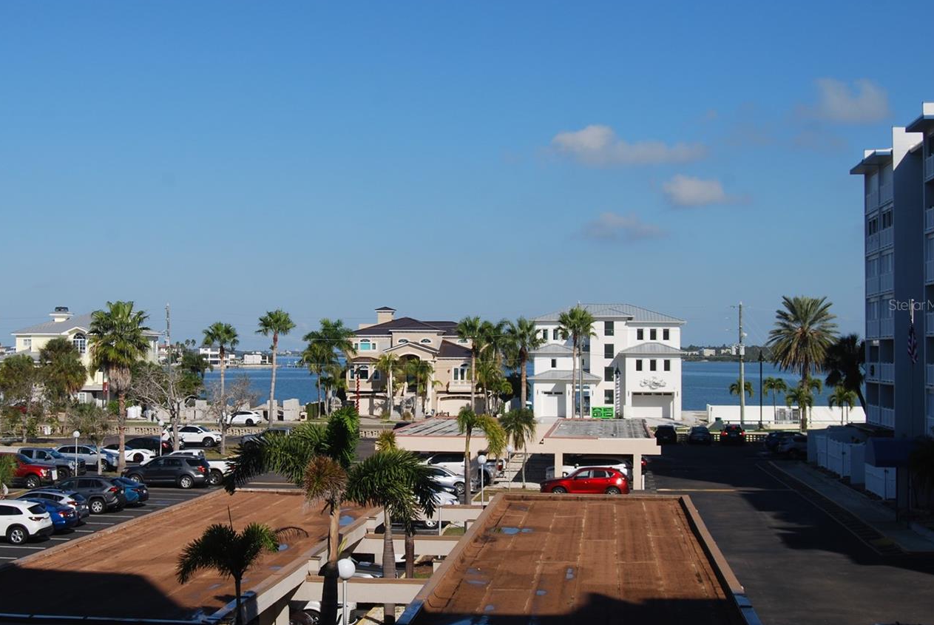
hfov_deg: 34.9
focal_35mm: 57
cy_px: 305
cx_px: 363
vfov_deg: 23.8
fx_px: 1480
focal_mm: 30
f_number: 9
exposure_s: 1/320
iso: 100
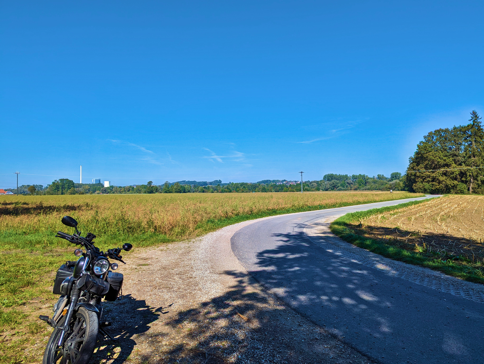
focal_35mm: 24
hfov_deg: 71.5
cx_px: 242
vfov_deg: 56.9
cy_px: 182
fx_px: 336
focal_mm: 6.81
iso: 48
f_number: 1.85
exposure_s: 1/1689
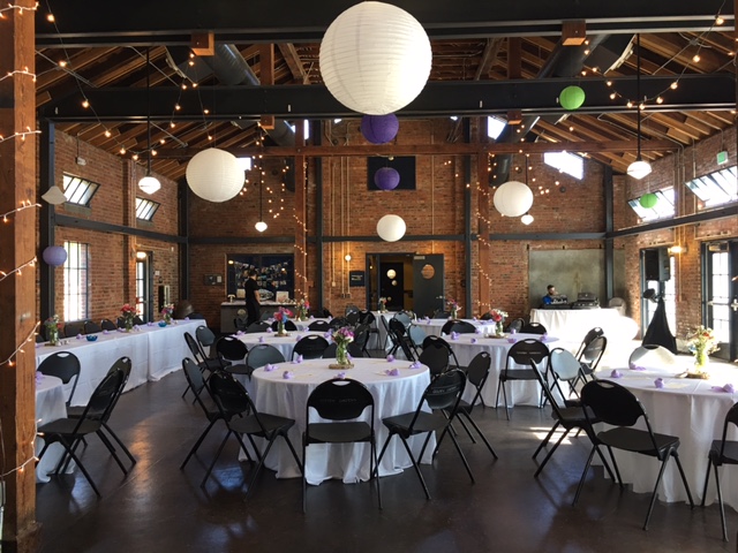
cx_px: 369
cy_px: 276
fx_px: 618
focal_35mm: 29
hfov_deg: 61.7
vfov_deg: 48.2
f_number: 2.2
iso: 40
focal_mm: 4.15
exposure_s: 1/30
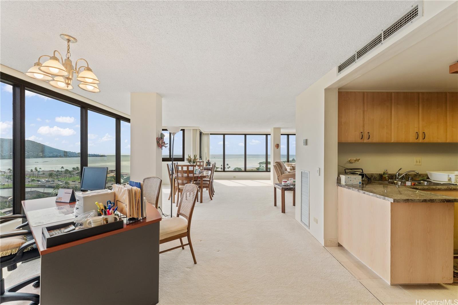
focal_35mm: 14
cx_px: 229
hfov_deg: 104.3
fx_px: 178
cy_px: 152
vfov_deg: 81.2
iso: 400
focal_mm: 14
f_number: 9
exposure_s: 1/25
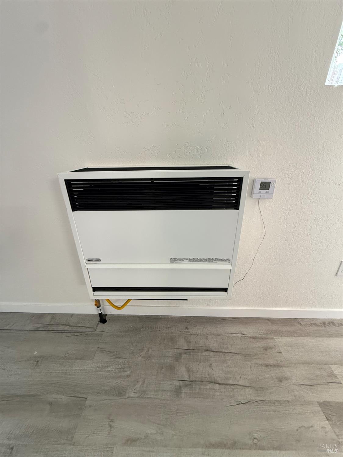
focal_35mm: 14
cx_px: 172
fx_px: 185
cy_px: 228
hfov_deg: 85.7
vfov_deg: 102.1
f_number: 2.2
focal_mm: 2.22
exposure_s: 1/120
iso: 250
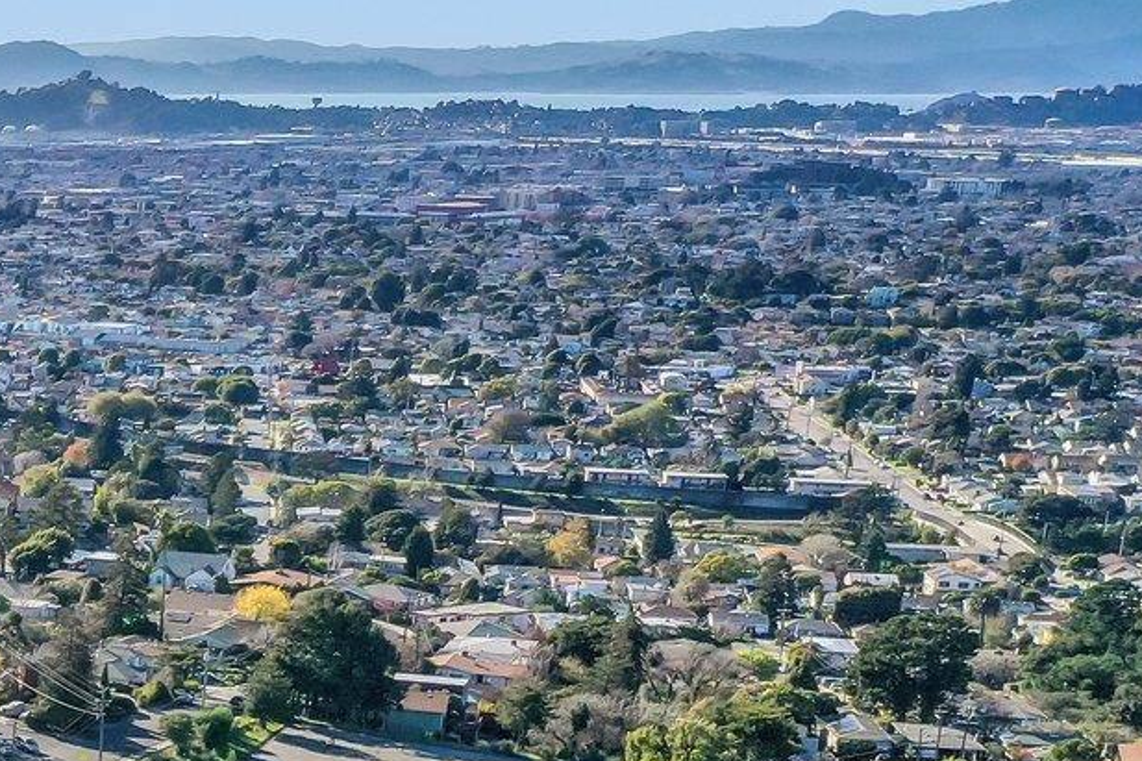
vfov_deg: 14.3
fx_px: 2949
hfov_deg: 18.6
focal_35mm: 93
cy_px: 847
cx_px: -703
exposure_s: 1/500
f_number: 6.3
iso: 100
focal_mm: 10.26
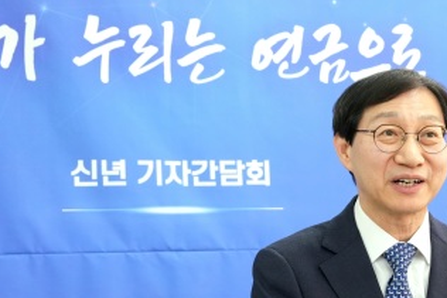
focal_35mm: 114
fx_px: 1416
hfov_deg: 17.9
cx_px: 323
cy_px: 160
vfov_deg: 12.0
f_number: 7.1
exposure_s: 1/125
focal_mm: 53
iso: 3200
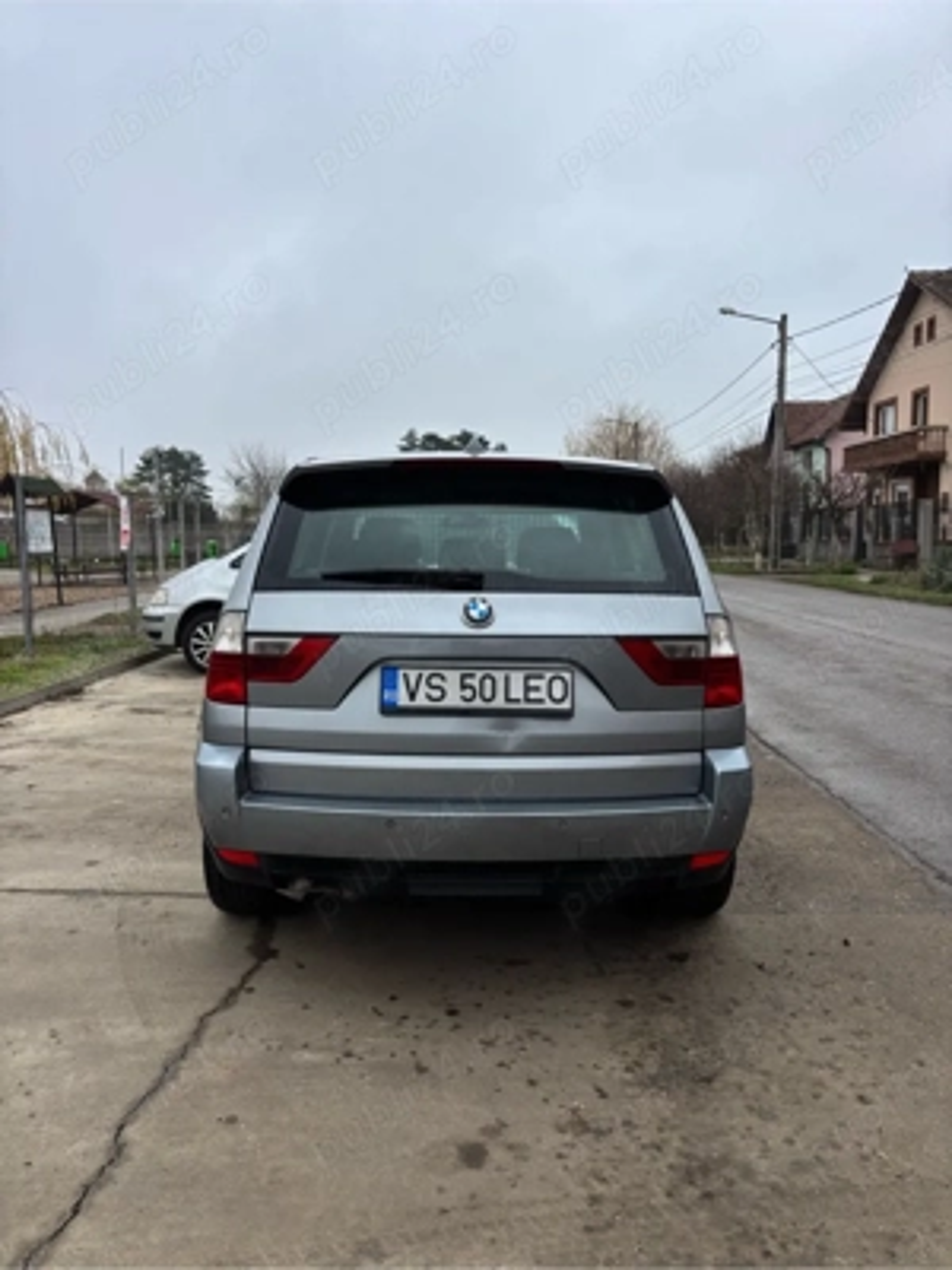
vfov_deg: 67.3
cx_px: 476
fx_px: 953
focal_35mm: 26
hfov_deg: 53.1
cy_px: 635
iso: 125
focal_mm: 5.96
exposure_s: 1/78
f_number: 1.6
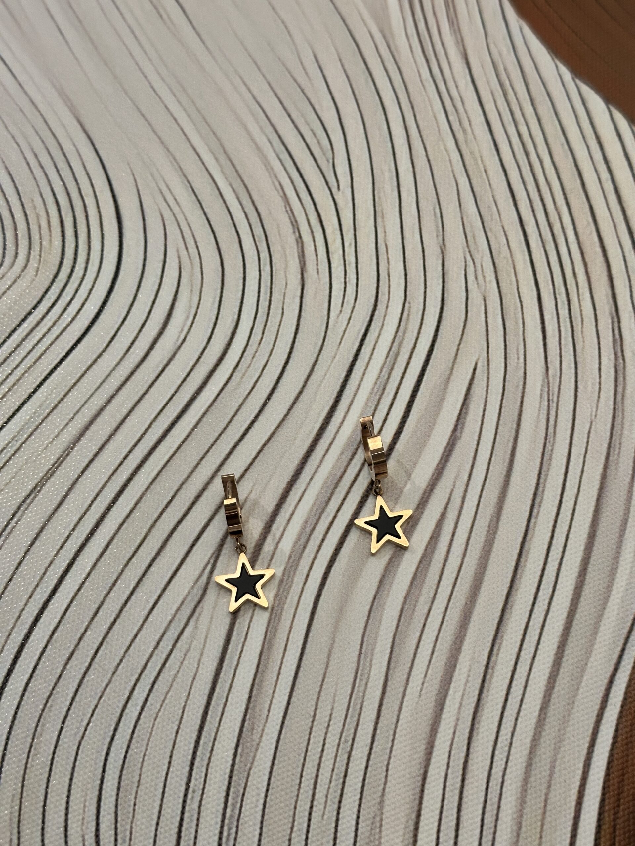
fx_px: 1174
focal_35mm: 48
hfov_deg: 30.3
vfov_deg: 39.7
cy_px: 423
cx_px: 318
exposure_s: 1/50
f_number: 1.78
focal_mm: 6.86
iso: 250
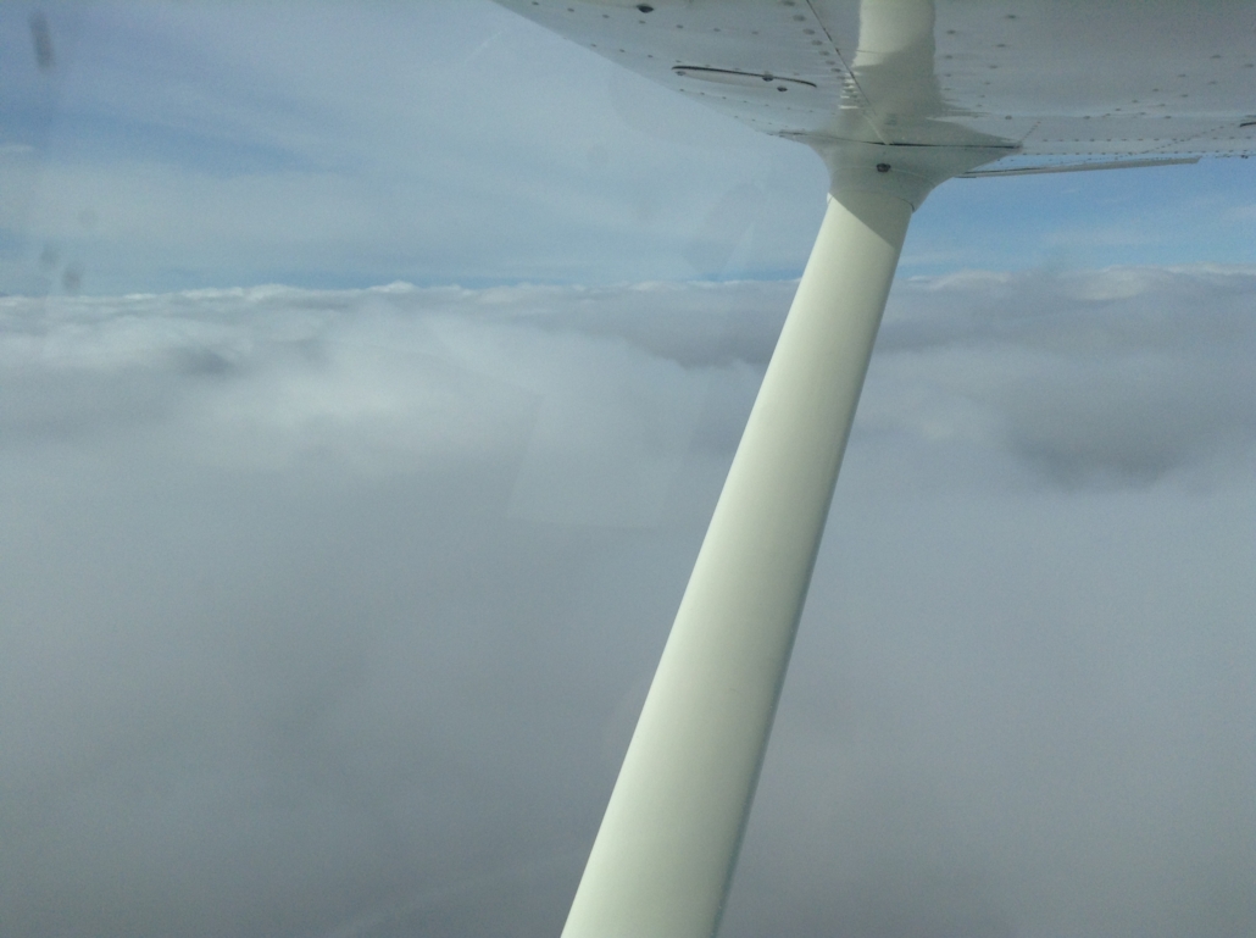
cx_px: 628
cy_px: 469
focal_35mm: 33
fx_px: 1195
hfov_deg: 55.4
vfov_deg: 42.8
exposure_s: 1/3623
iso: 25
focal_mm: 3.3
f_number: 2.4
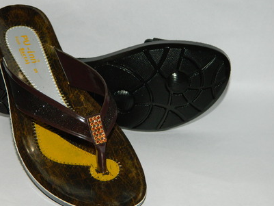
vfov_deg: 20.7
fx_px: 562
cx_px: 115
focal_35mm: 71
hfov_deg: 27.4
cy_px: 110
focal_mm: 10.2
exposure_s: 1/50
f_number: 3.8
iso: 200
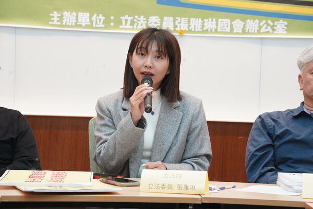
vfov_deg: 11.3
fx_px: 1052
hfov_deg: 16.9
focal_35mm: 121
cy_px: 104
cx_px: 156
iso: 6400
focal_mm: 121
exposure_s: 1/125
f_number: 7.1
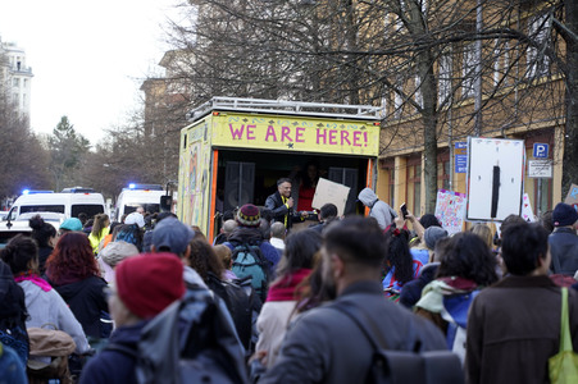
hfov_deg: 18.3
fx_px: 1797
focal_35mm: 112
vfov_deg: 12.2
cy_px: 192
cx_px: 289
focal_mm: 112
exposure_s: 1/100
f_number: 5.6
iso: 320
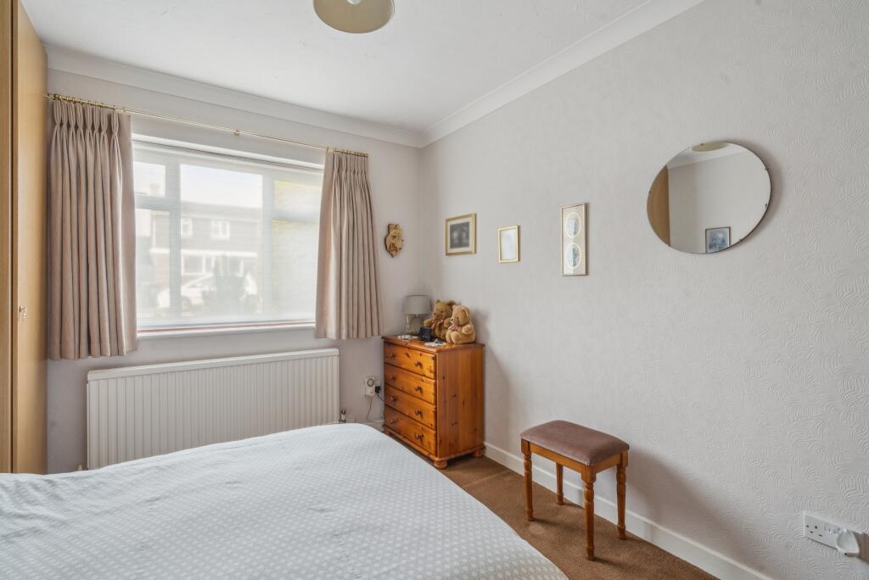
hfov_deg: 96.7
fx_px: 386
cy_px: 290
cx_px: 434
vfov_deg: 73.8
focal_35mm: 16
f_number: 10
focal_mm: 16
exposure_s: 1/3
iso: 640
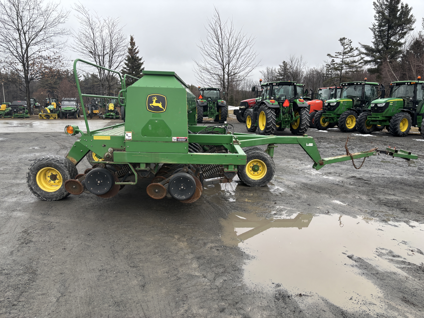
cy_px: 159
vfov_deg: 53.1
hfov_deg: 67.3
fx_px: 318
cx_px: 212
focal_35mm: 26
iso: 50
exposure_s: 1/464
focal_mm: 5.96
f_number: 1.6
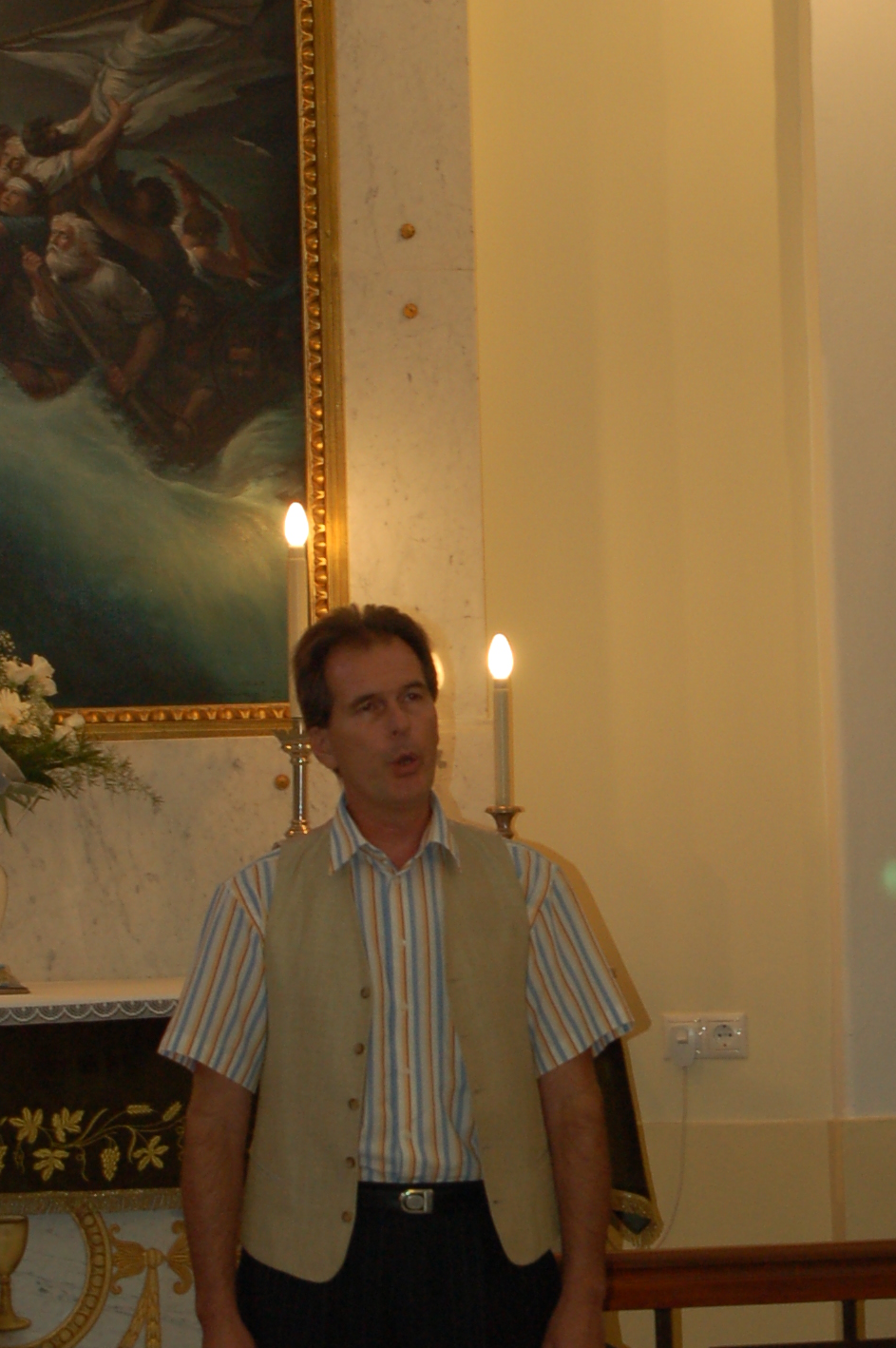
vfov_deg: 11.7
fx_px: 6546
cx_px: 659
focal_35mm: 175
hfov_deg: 7.8
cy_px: 806
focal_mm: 55
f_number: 5.6
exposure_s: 1/60
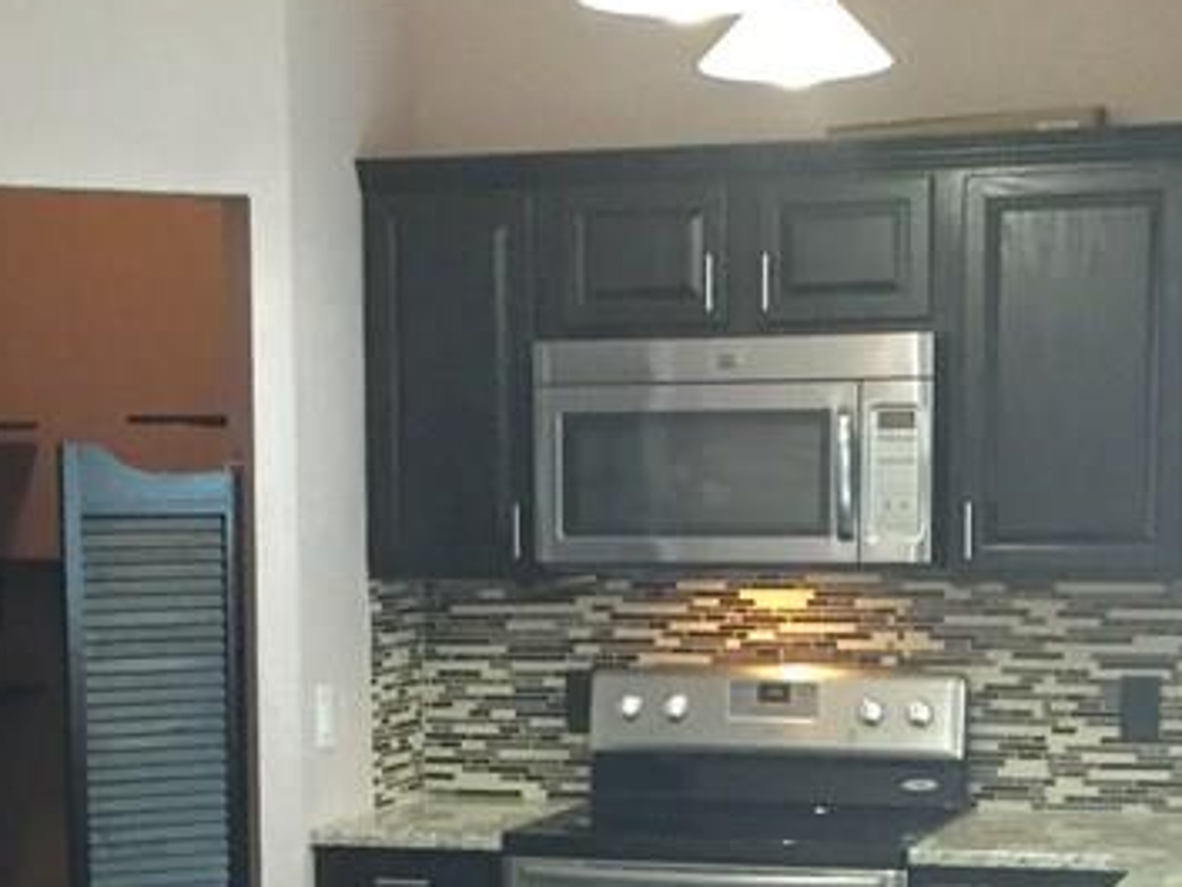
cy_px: 867
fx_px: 3074
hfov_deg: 21.8
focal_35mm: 90
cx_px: 516
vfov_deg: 16.1
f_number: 2.4
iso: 64
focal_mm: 3.3
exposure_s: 1/30
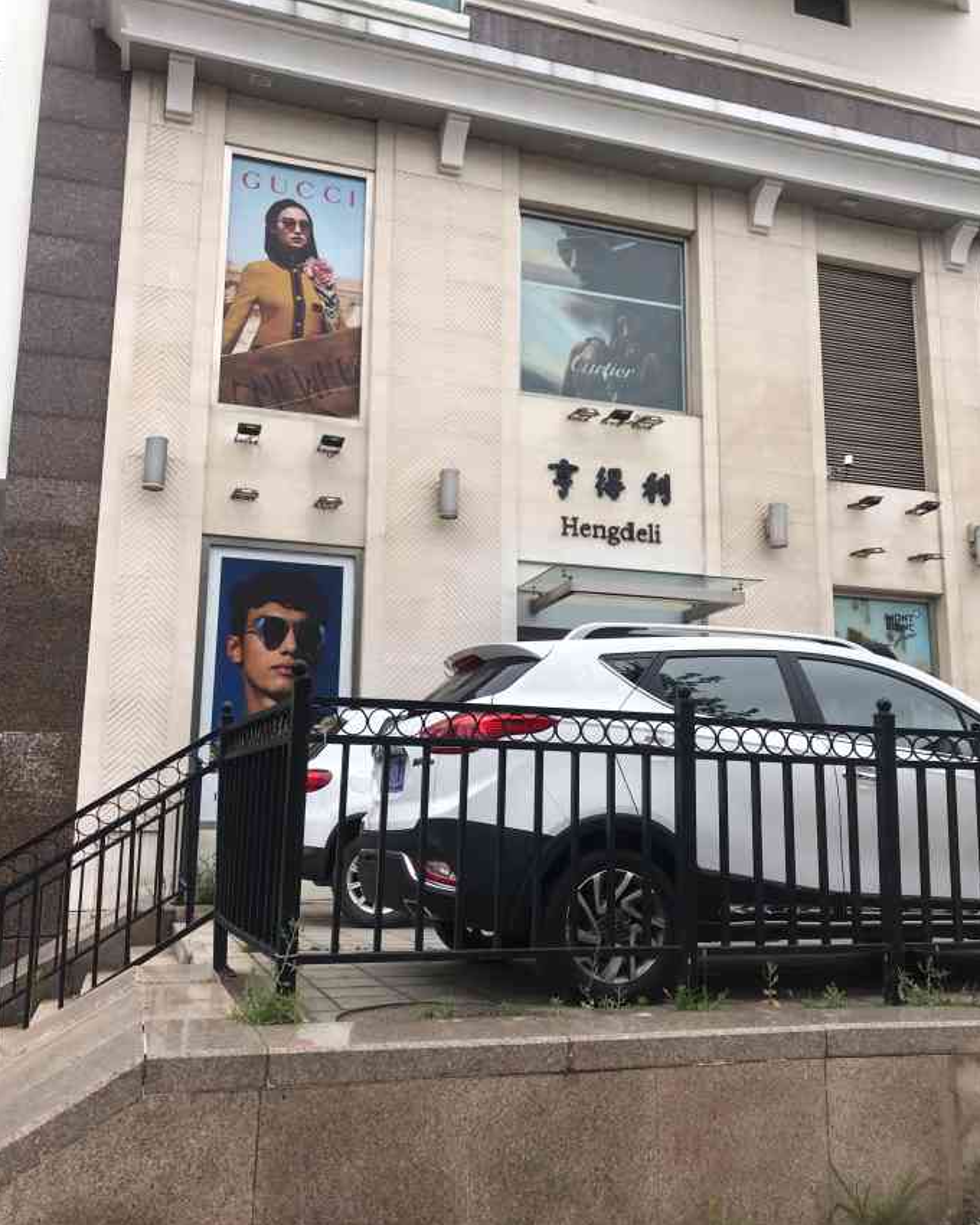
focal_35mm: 30
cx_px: 499
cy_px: 622
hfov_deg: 48.5
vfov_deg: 58.8
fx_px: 1088
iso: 20
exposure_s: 1/577
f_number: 1.8
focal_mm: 3.99
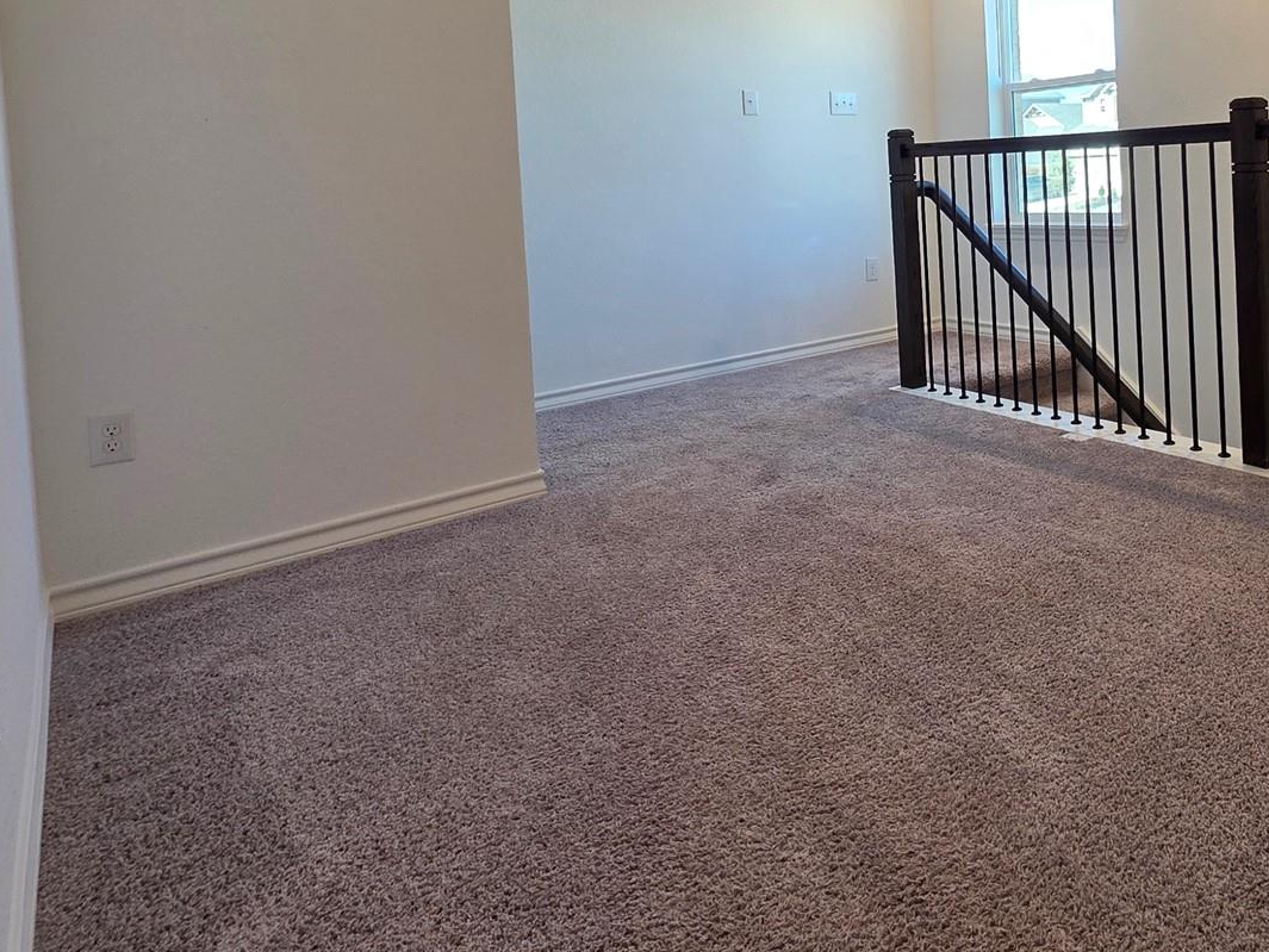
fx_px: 917
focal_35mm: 25
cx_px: 956
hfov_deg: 65.1
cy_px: 209
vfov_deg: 51.9
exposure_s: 1/120
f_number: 1.9
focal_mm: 2.2
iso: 100
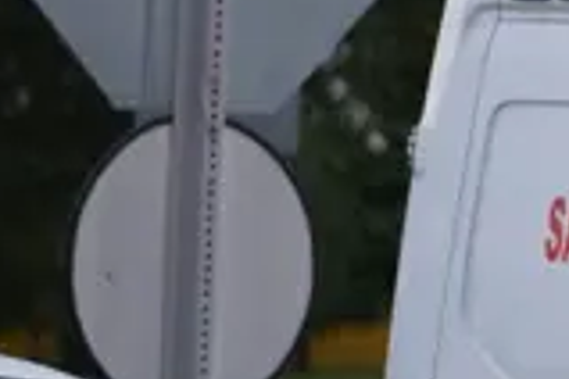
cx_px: 1471
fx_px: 10937
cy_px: 347
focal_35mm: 692
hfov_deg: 2.9
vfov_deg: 2.0
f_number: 2.8
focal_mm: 125
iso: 125
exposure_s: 1/400
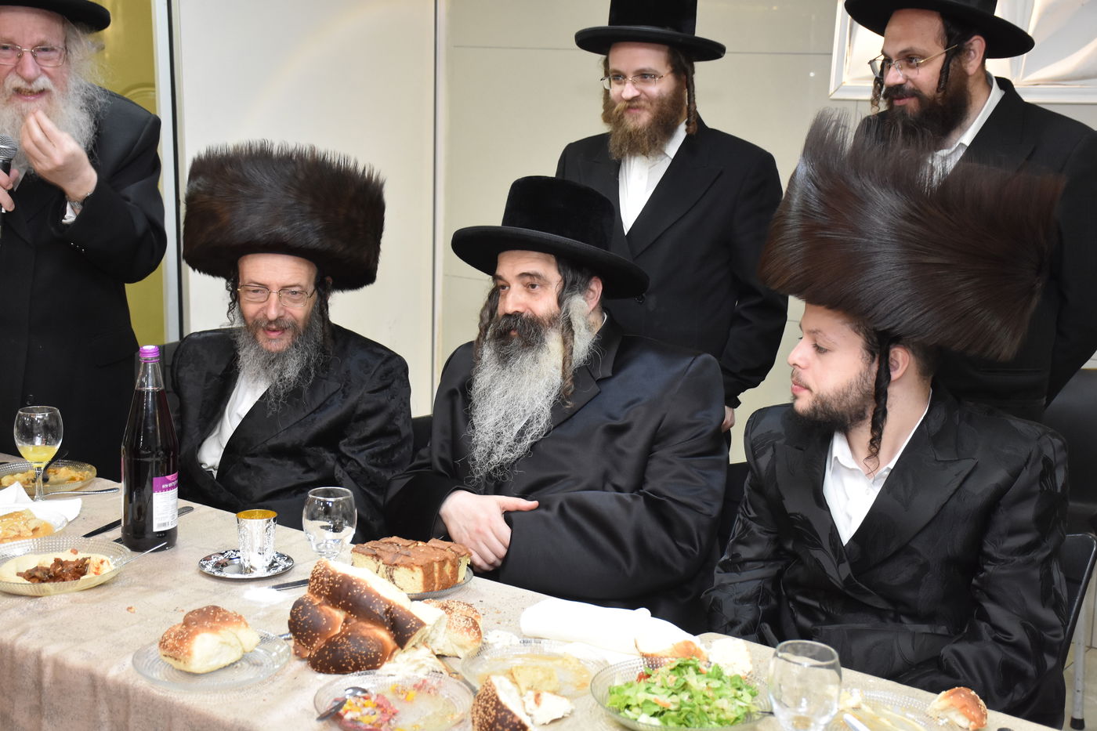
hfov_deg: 38.9
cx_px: 548
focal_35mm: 51
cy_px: 366
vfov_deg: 26.5
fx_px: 1554
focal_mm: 34
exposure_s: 1/80
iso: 1600
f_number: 5.6
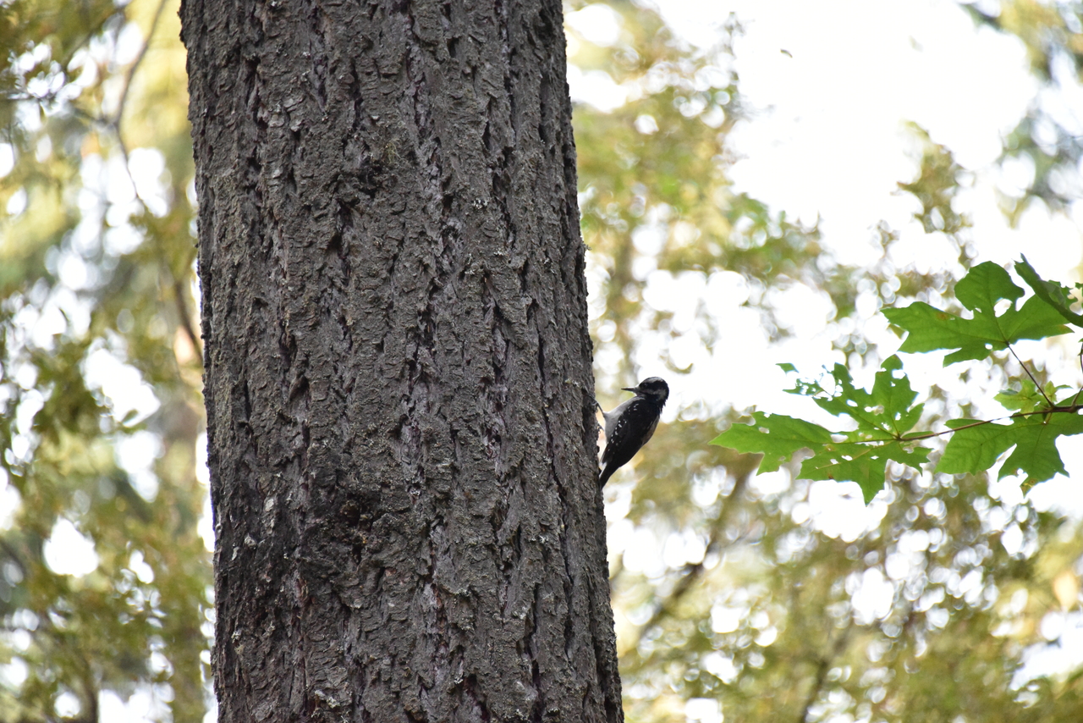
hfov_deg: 6.9
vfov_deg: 4.6
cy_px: 362
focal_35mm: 300
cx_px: 542
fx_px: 9026
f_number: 5.6
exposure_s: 1/640
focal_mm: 300
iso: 9000
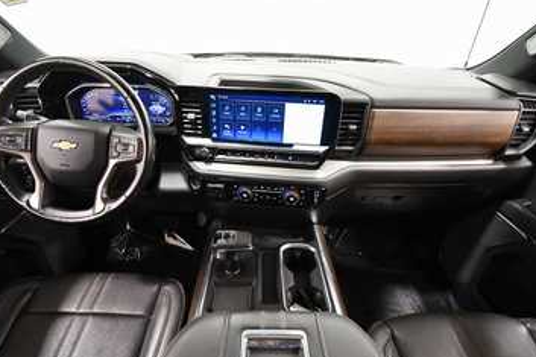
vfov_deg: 70.4
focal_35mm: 17
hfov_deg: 93.3
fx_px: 253
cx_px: 264
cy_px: 182
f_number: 4.5
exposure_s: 1/60
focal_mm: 10
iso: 3200
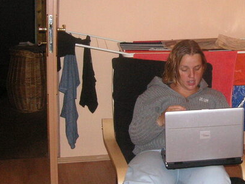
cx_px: 207
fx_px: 517
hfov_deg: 26.0
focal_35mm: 73
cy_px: 76
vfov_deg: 20.2
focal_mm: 6.1
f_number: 2.8
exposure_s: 1/45
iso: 160
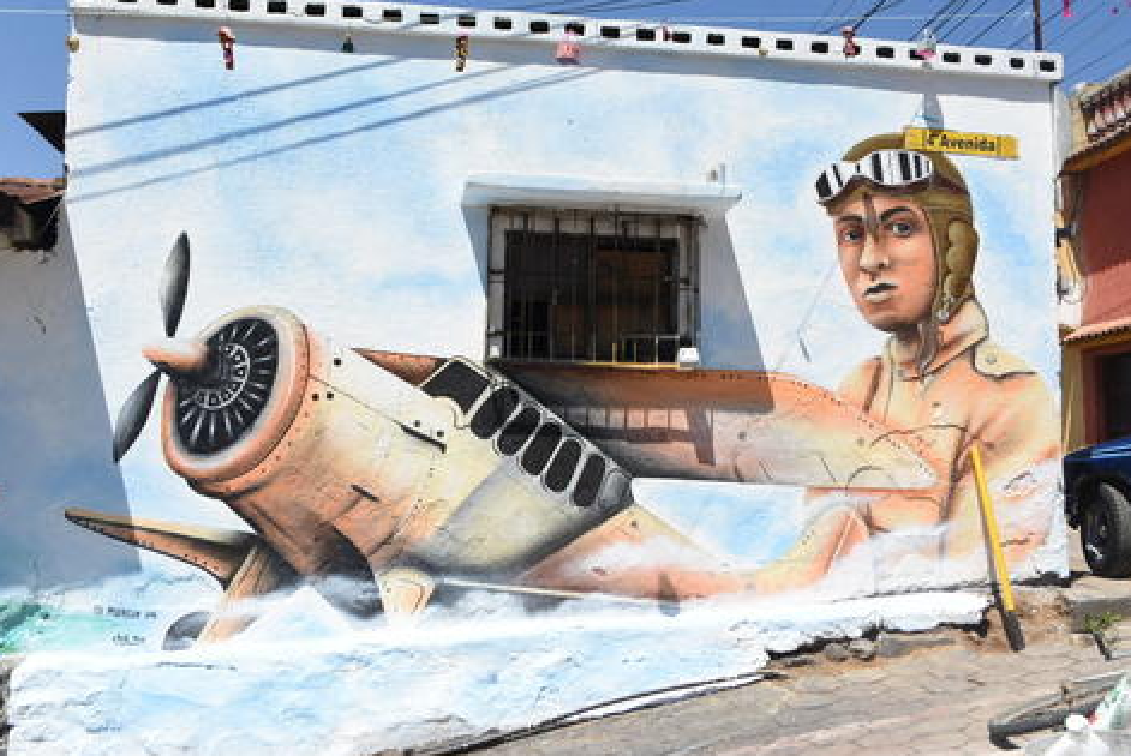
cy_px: 360
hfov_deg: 54.4
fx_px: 1101
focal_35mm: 35
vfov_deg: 37.9
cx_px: 550
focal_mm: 22
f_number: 8
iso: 250
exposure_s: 1/750
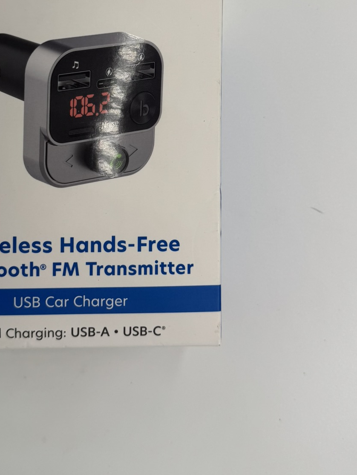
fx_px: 605
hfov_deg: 32.8
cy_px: 141
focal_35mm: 44
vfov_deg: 42.1
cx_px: 144
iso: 80
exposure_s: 1/2174
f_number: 1.78
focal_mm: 6.76
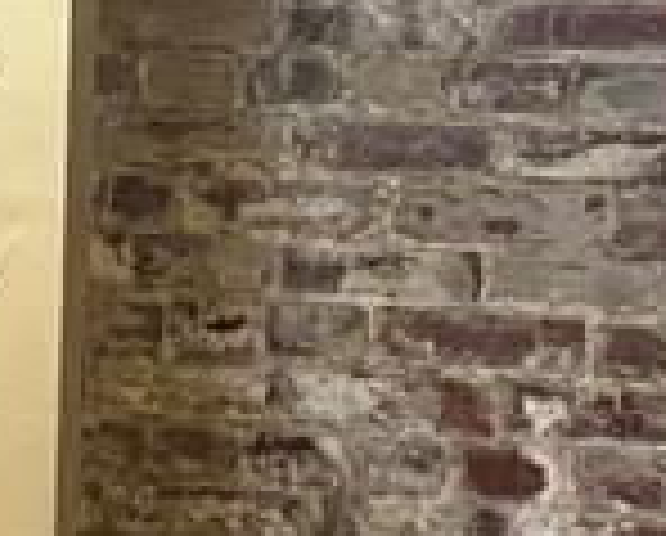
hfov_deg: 9.5
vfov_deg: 8.9
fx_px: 3456
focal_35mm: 175
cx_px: -1071
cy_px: 198
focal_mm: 5.96
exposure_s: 1/60
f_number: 1.6
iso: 320
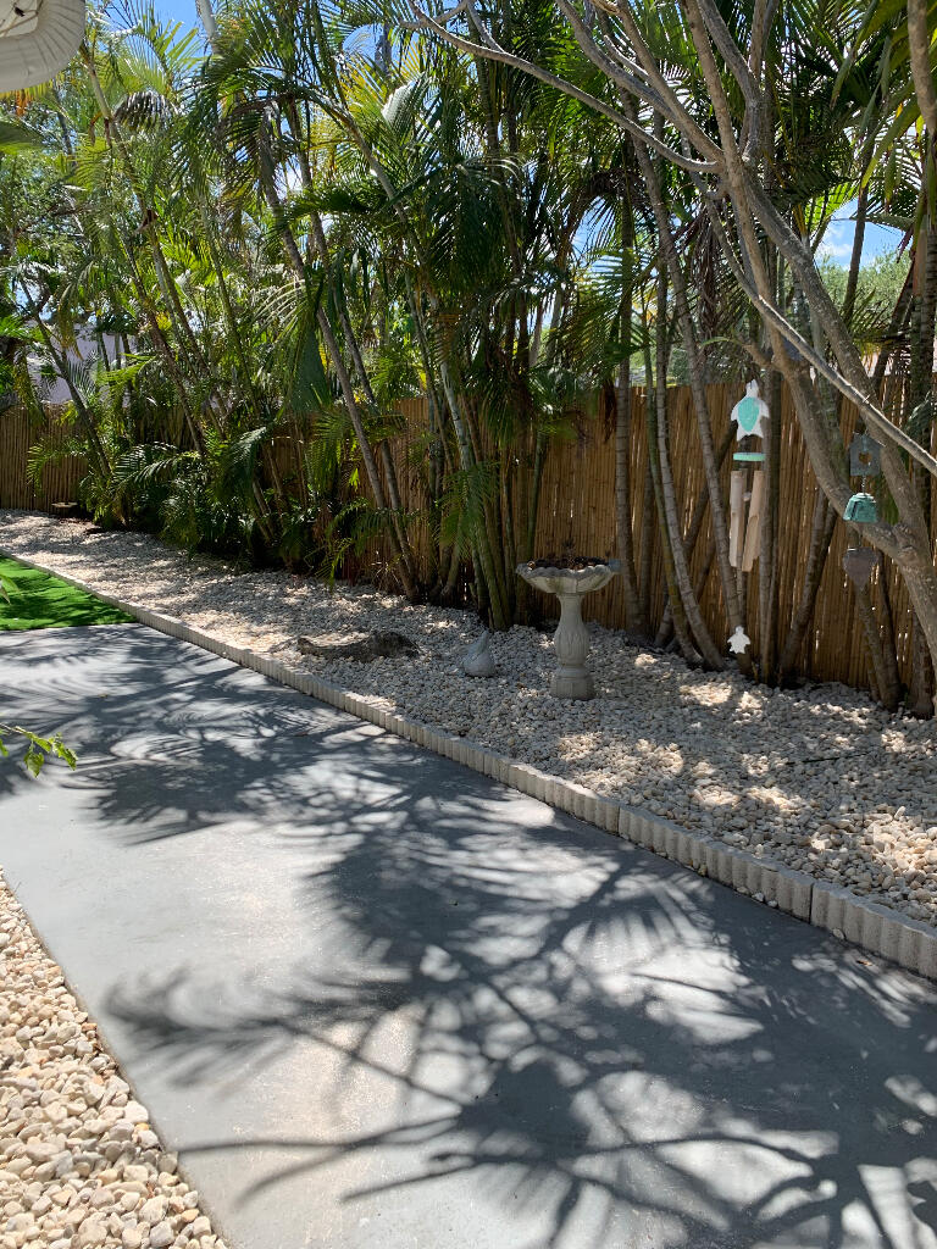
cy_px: 624
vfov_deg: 67.3
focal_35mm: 26
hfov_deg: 53.1
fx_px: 938
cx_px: 468
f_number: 1.8
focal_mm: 4.25
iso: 25
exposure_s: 1/842
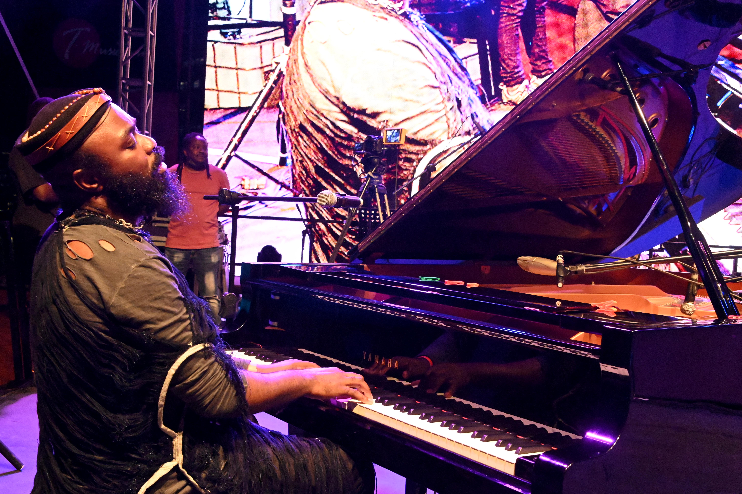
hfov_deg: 48.5
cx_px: 371
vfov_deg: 33.4
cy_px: 247
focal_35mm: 40
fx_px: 824
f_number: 10
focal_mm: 40
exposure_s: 1/100
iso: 25600
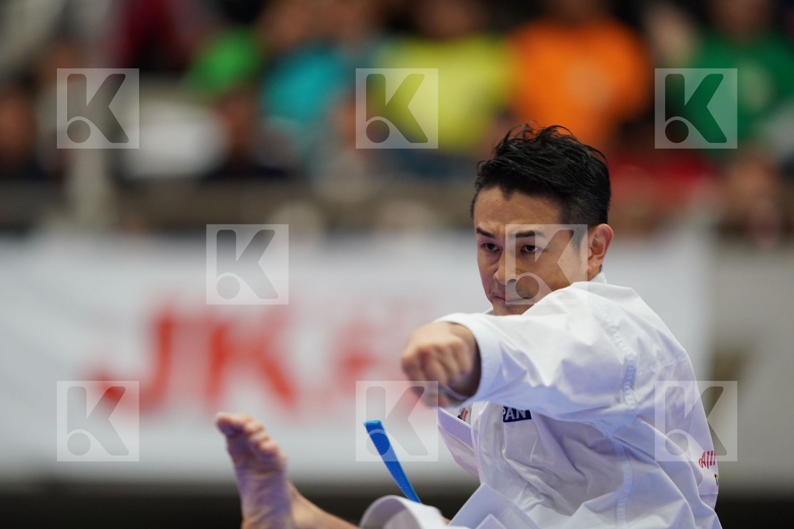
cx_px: 397
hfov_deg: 5.2
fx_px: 8822
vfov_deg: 3.4
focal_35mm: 400
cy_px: 264
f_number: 2.8
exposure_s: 1/500
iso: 2000
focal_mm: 400
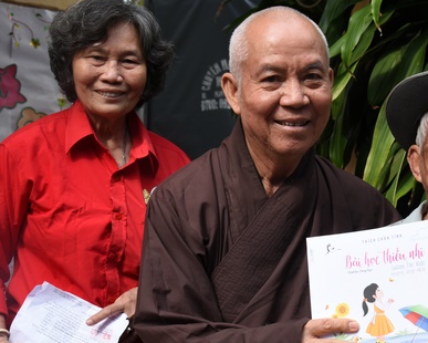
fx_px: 798
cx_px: 280
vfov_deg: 24.1
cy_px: 231
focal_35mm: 63
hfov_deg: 29.8
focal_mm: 40
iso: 140
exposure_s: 1/100
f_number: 6.3
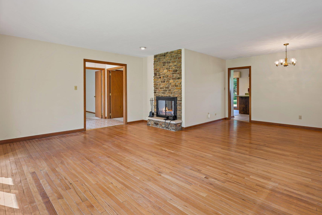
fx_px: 170
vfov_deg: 64.5
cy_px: 99
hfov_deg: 86.9
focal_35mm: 19
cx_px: 166
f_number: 8
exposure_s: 1/1.67
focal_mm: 16
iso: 100
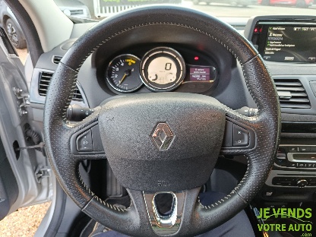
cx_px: 158
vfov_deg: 56.8
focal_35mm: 24
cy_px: 118
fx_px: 219
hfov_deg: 71.6
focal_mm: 5.24
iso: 743
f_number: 1.7
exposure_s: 1/50
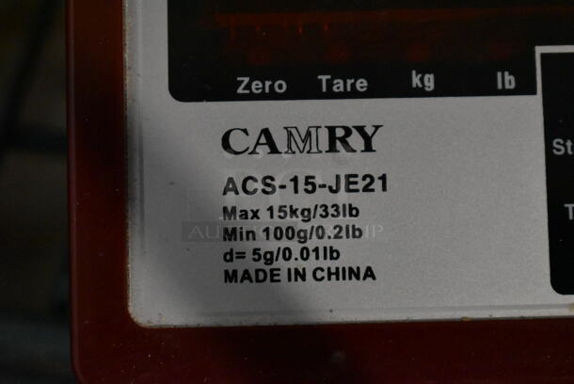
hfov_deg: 24.6
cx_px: 287
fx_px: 1317
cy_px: 192
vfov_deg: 16.6
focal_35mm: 82
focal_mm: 55
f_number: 5.6
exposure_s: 1/100
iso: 8000
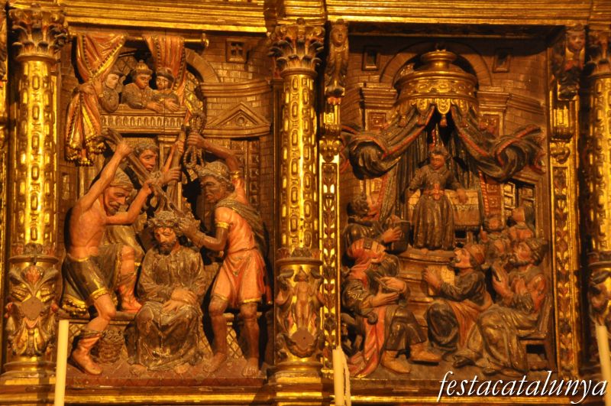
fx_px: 1424
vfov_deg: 16.2
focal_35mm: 84
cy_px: 203
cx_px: 306
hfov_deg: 24.2
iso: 1600
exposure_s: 1/15
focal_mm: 56
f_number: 4.8
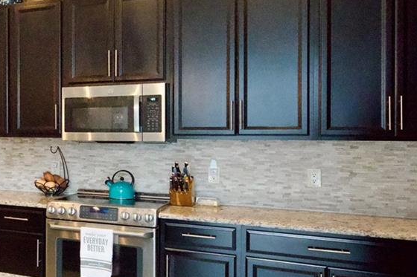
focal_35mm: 40
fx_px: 463
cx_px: 13
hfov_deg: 42.7
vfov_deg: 33.4
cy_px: 133
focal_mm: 14
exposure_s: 1/200
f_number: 9
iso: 12800
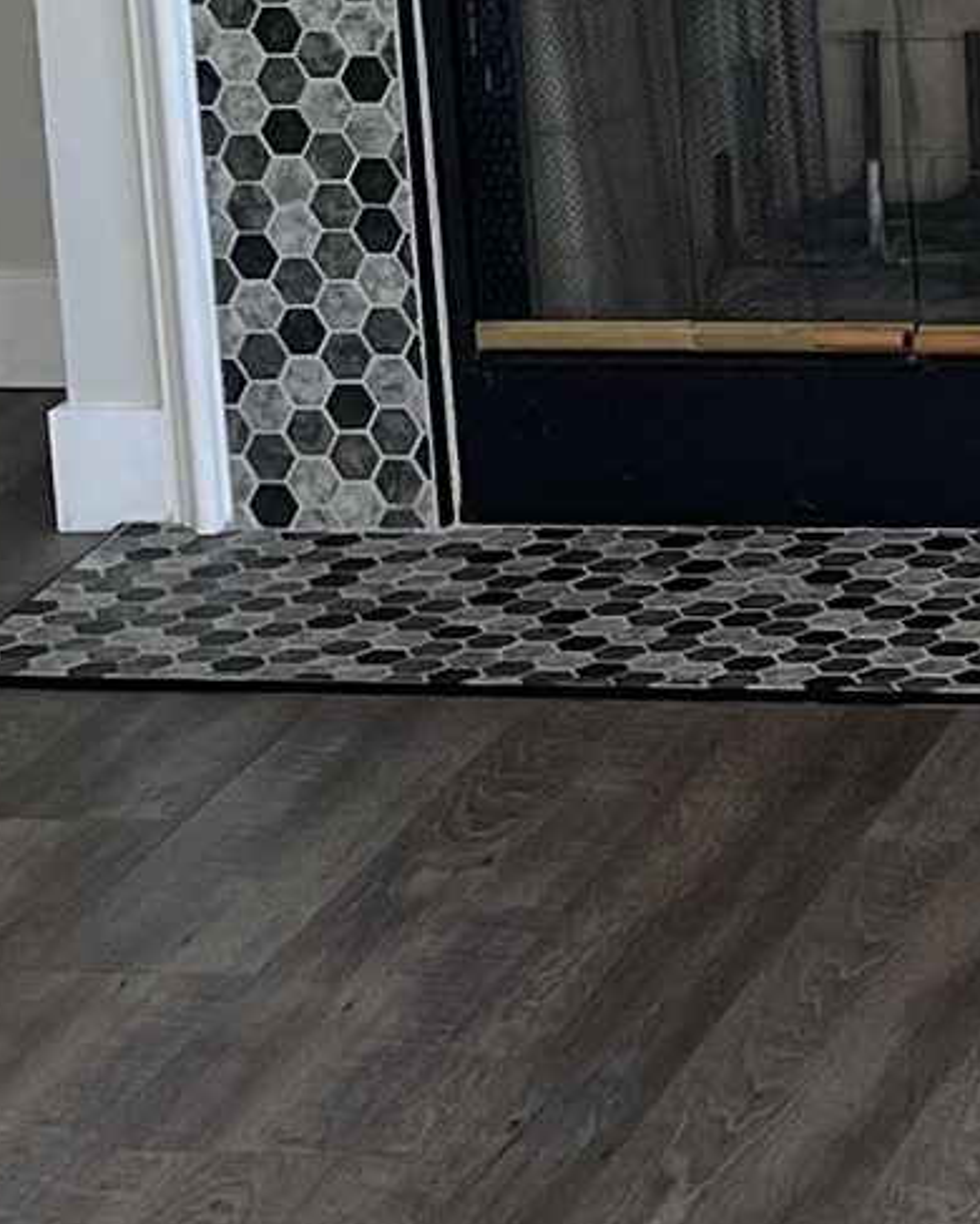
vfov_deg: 11.8
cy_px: -244
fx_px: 5797
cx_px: 844
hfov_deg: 9.6
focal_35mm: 160
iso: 40
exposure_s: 1/121
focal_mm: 5.7
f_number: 1.5
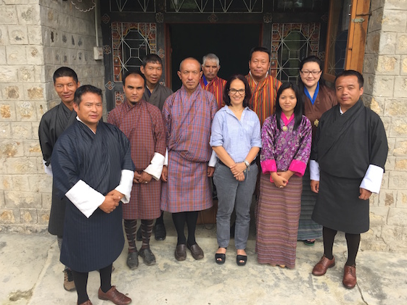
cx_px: 203
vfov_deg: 45.4
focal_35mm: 31
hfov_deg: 58.3
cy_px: 143
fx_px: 365
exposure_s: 1/319
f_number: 2.2
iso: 32
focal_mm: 4.15
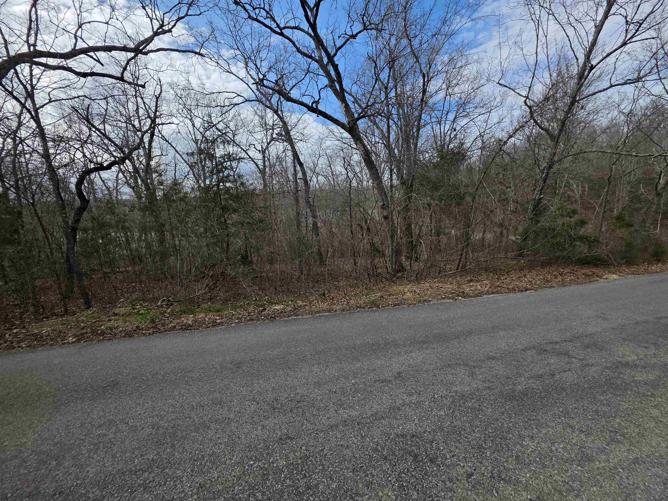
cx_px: 334
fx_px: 251
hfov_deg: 106.2
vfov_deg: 89.9
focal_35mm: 13
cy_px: 250
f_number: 1.9
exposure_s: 1/1571
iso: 40
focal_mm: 2.2
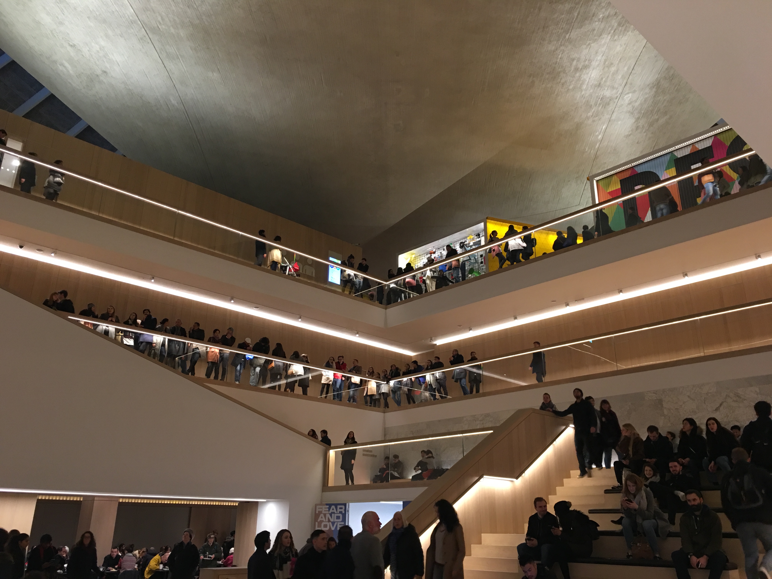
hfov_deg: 61.7
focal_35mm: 29
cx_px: 386
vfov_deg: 48.2
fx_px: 647
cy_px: 290
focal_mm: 4.15
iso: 64
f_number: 2.2
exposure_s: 1/17
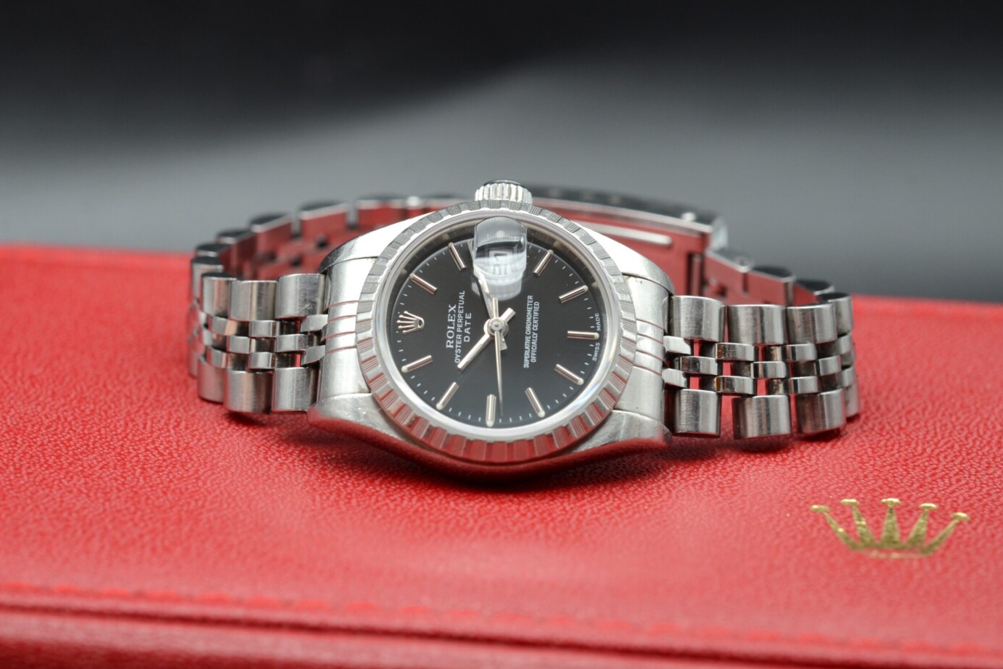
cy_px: 335
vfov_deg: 15.0
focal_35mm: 91
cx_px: 502
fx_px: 2535
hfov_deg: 22.4
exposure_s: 1/40
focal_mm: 60
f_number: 8
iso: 500
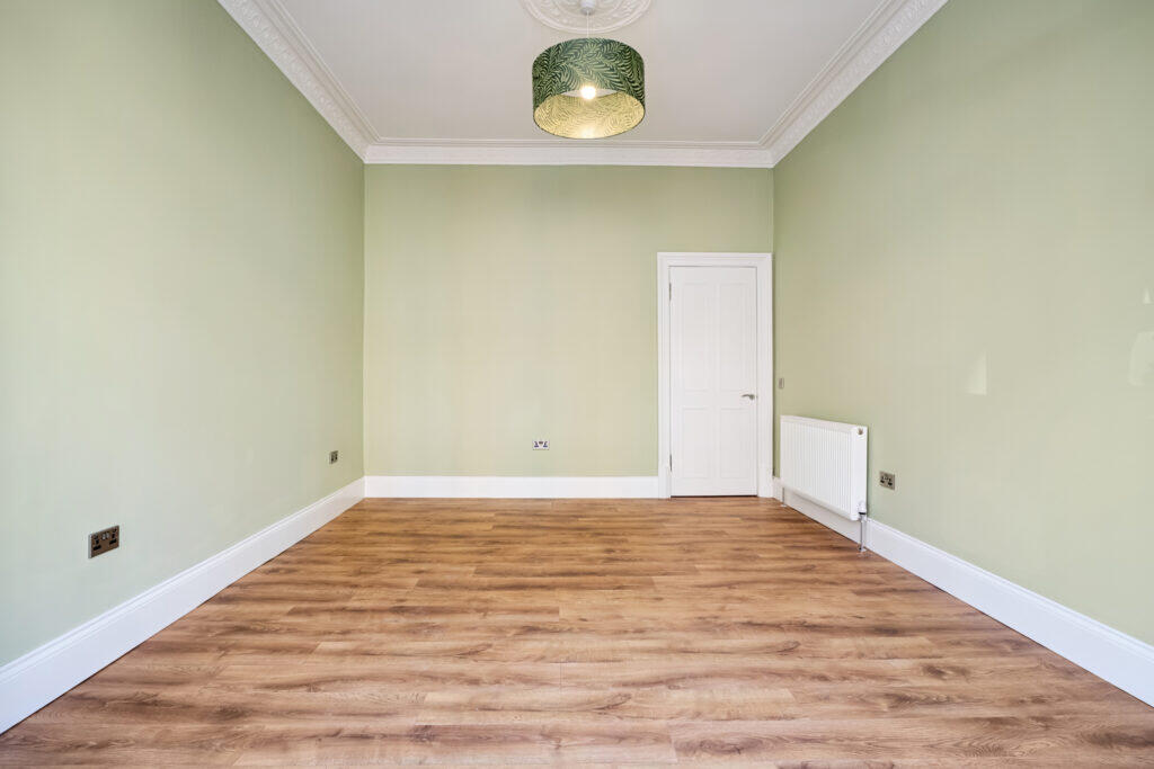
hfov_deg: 95.0
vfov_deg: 72.1
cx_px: 577
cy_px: 384
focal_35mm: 16
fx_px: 529
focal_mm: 11
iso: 250
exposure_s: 1/25
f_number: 6.3
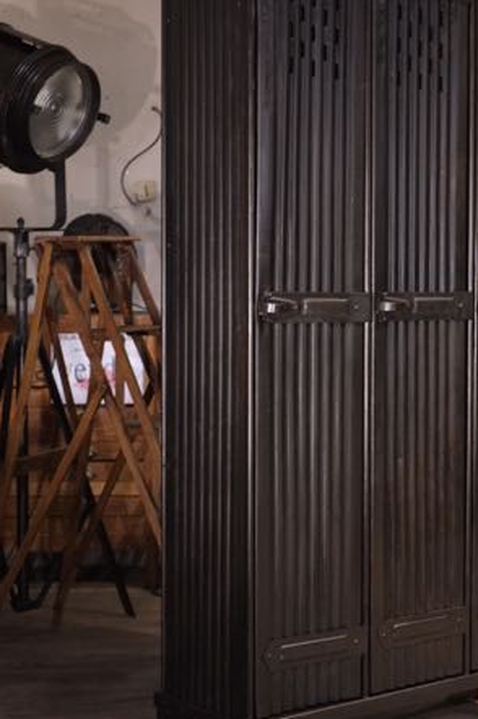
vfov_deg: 28.1
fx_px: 1436
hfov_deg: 18.8
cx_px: 324
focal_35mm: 72
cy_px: 343
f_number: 3.2
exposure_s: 1/125
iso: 2500
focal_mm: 35
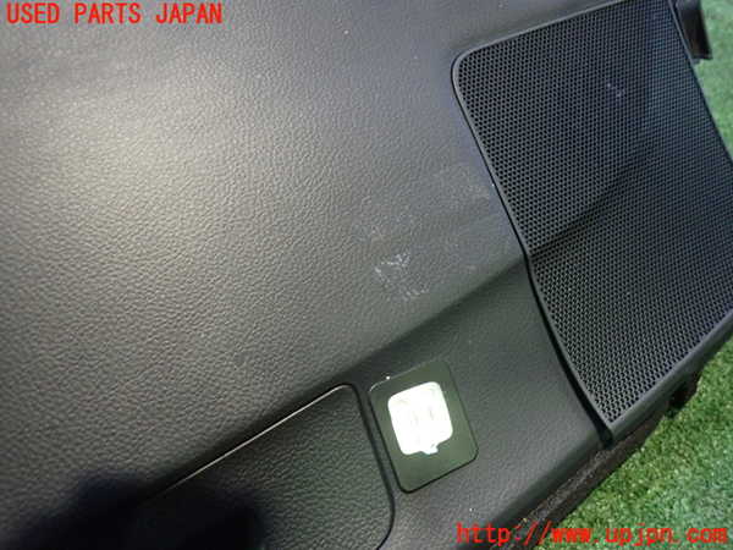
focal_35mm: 25
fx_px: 529
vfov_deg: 54.9
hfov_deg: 69.4
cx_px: 366
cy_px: 275
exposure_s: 1/30
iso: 800
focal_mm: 4.5
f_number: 2
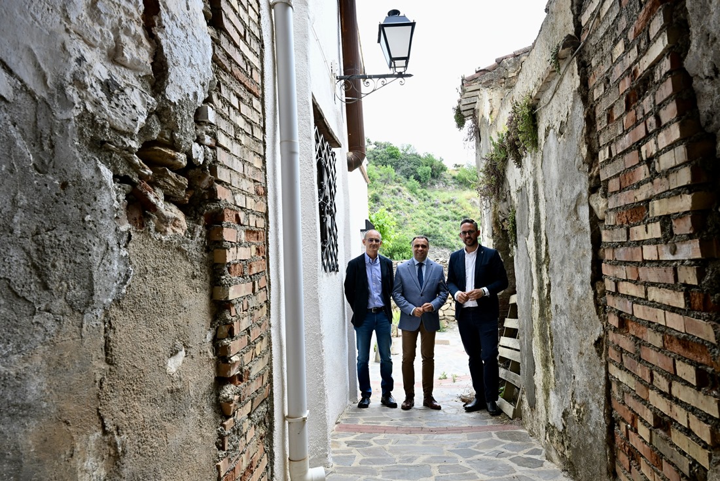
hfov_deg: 83.9
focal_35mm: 20
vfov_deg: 62.0
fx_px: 400
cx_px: 360
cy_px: 240
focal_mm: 20
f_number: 6.3
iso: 320
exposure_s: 1/160
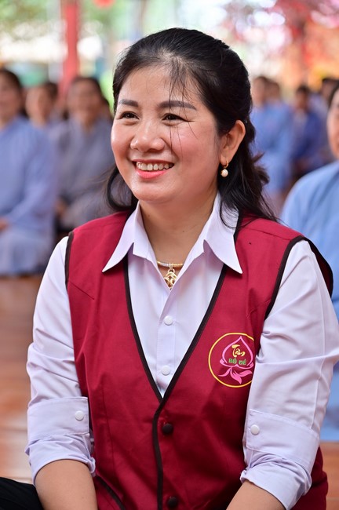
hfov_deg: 13.0
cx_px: 170
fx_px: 1486
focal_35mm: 105
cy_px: 255
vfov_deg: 19.5
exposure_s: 1/125
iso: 1000
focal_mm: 105
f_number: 4.5
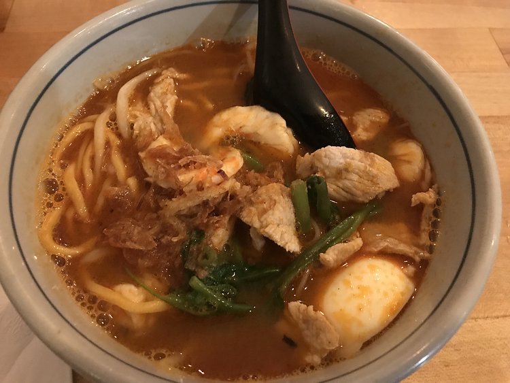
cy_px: 192
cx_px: 255
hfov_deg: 63.4
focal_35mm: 28
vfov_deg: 49.8
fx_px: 413
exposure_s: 1/4
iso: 100
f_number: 1.8
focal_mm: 3.99
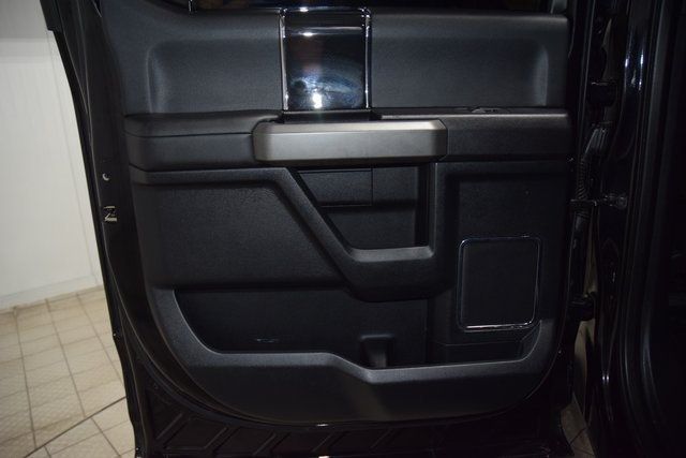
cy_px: 229
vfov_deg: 48.0
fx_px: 515
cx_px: 343
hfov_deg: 67.4
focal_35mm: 27
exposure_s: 1/125
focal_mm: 18
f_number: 3.5
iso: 1400
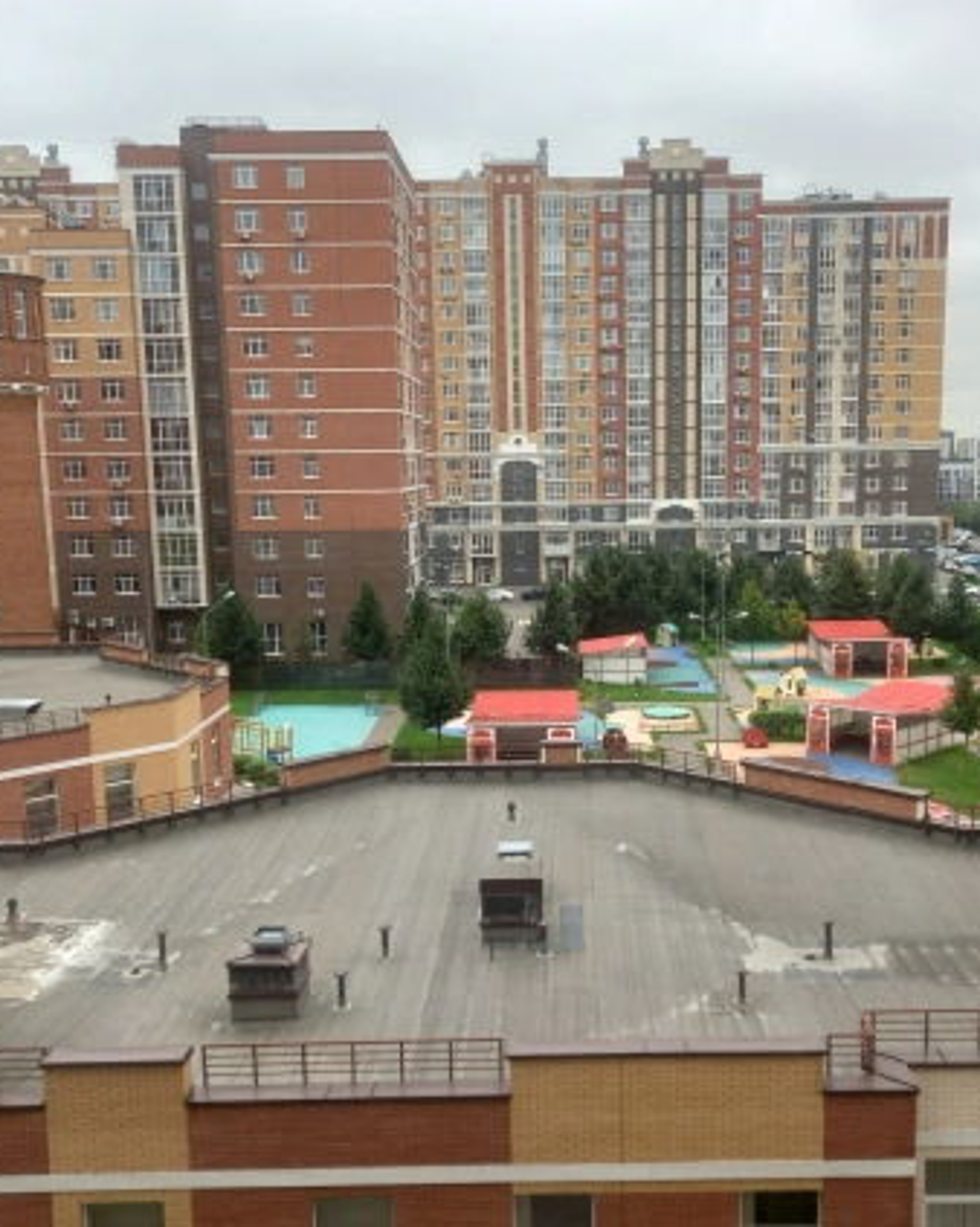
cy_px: 676
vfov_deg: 50.2
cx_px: 560
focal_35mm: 36
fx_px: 1306
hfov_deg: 41.0
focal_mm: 4.6
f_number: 2
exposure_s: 1/111
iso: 25
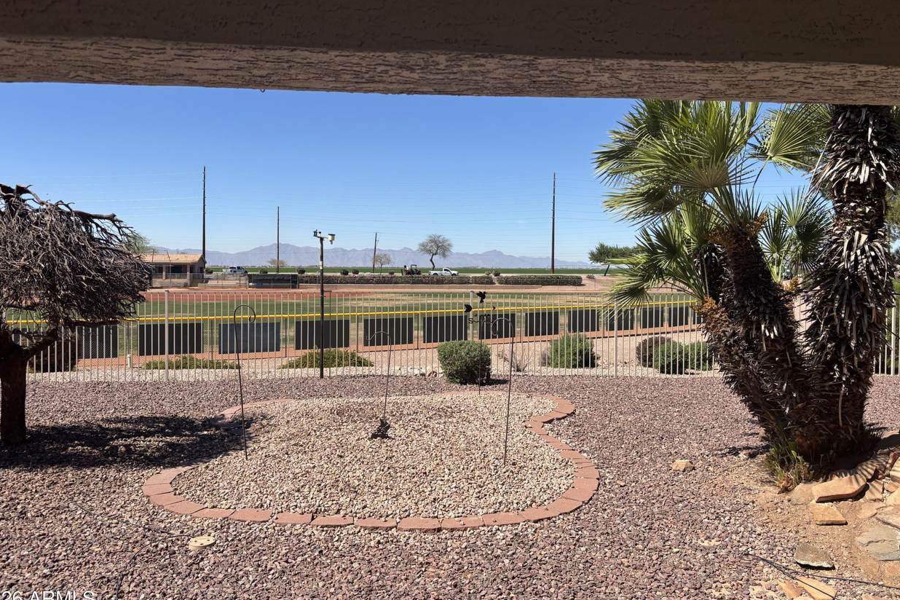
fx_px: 700
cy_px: 281
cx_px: 443
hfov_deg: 65.5
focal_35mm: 28
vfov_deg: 46.4
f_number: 1.6
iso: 50
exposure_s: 1/3937
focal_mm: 5.96
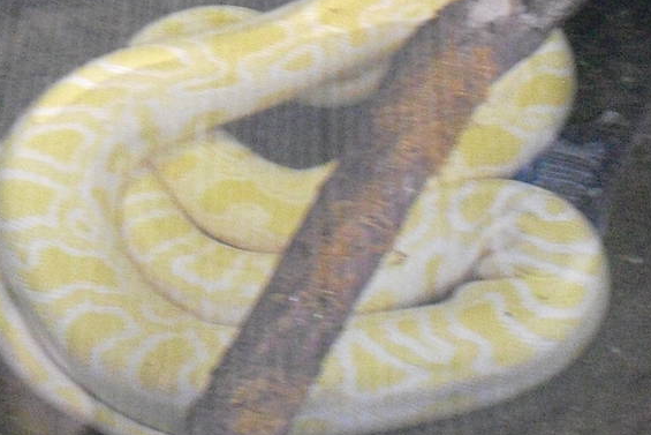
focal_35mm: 106
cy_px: 98
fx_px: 1917
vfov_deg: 12.9
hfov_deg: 19.3
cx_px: 270
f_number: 3.1
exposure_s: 1/60
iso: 800
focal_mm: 6.3
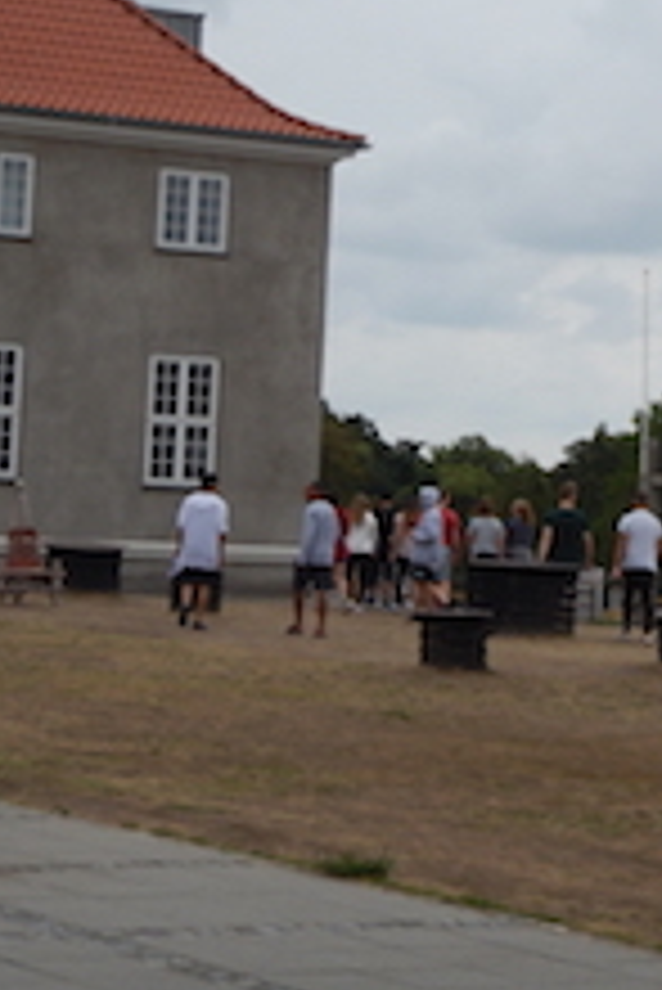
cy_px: 205
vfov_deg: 16.5
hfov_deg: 11.2
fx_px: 3387
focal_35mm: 123
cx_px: 387
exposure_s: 1/500
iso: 125
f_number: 4.3
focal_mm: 9.2
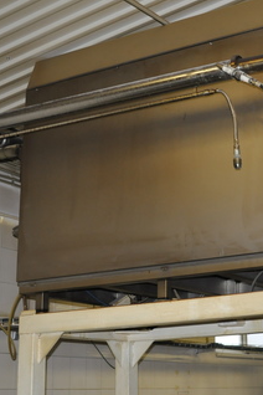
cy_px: 188
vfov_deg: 30.5
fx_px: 723
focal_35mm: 66
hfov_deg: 20.1
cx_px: 252
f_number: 3.8
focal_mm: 20
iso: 800
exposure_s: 1/60
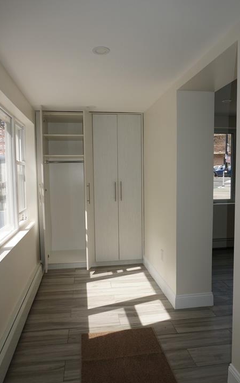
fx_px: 272
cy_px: 195
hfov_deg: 47.6
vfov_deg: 70.4
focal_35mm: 26
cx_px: 123
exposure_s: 1/160
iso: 100
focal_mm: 16
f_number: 6.3
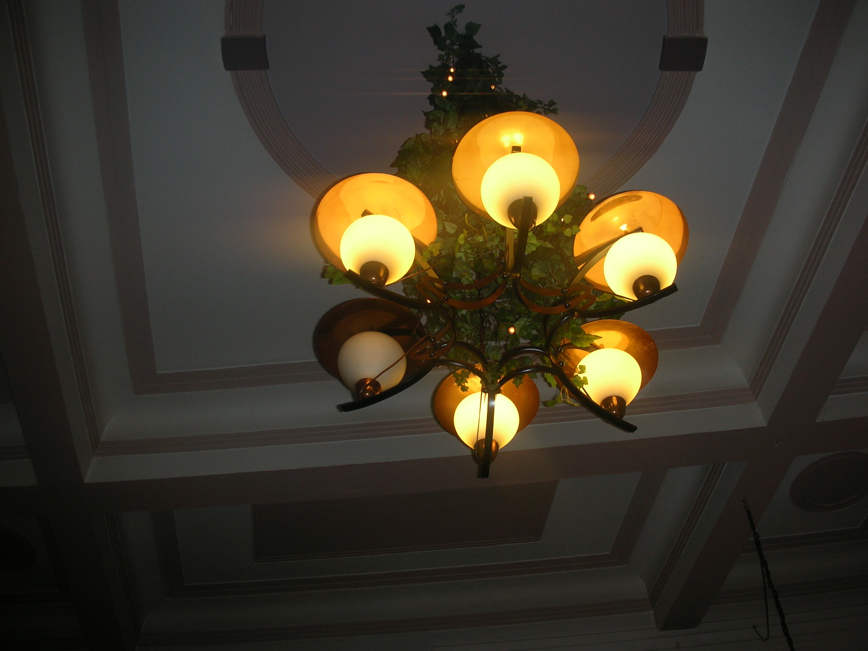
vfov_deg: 40.7
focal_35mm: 35
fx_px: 878
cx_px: 434
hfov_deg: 52.6
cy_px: 326
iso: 50
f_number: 3
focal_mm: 5.8
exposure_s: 1/30
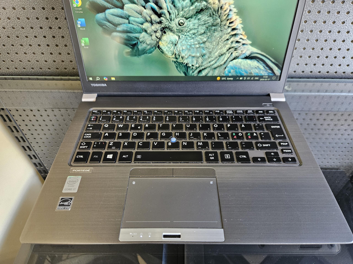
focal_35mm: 23
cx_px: 176
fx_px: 235
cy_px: 132
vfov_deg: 58.9
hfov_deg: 73.9
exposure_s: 1/100
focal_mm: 5.4
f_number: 1.8
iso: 640
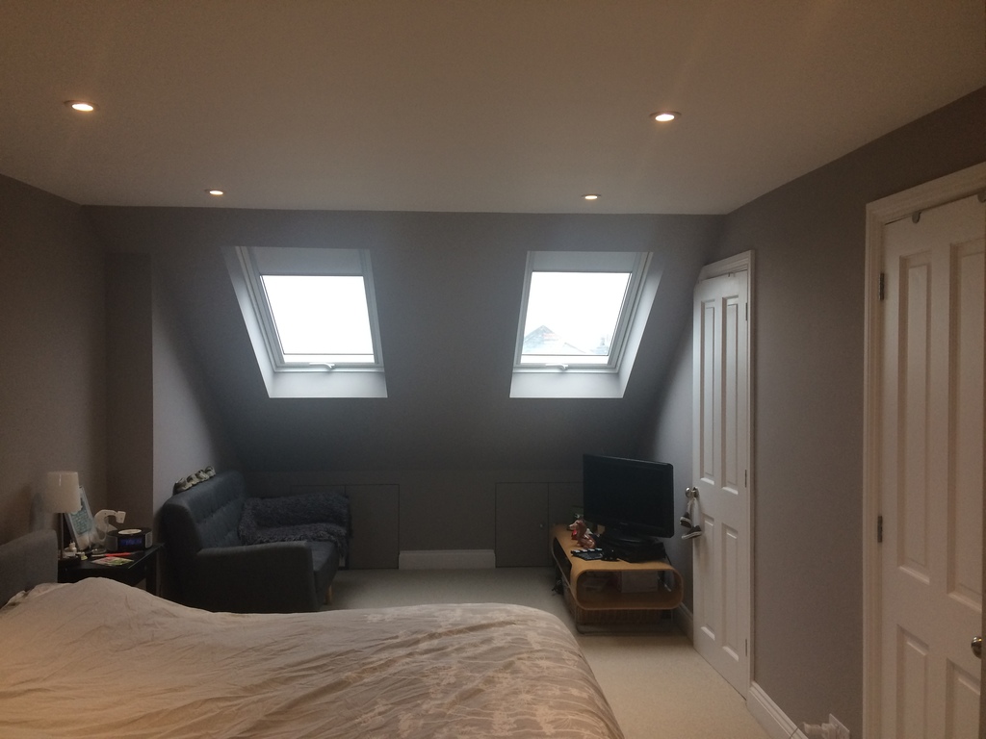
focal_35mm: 29
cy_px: 370
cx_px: 493
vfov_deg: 48.2
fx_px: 826
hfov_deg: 61.7
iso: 64
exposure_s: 1/33
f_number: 2.2
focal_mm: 4.15
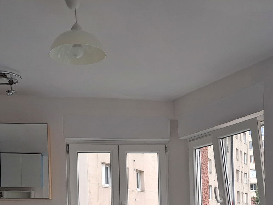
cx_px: 170
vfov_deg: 26.4
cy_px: 211
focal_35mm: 52
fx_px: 410
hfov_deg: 36.6
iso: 32
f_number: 1.8
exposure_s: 1/50
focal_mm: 4.65
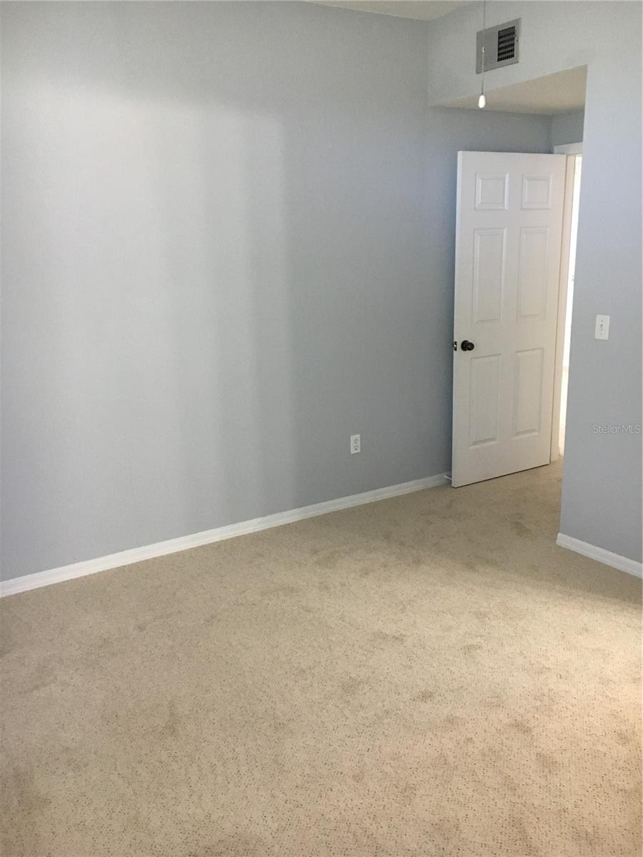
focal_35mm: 29
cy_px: 428
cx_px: 322
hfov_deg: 48.2
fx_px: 718
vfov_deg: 61.7
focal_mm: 4.15
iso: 160
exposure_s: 1/30
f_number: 2.2
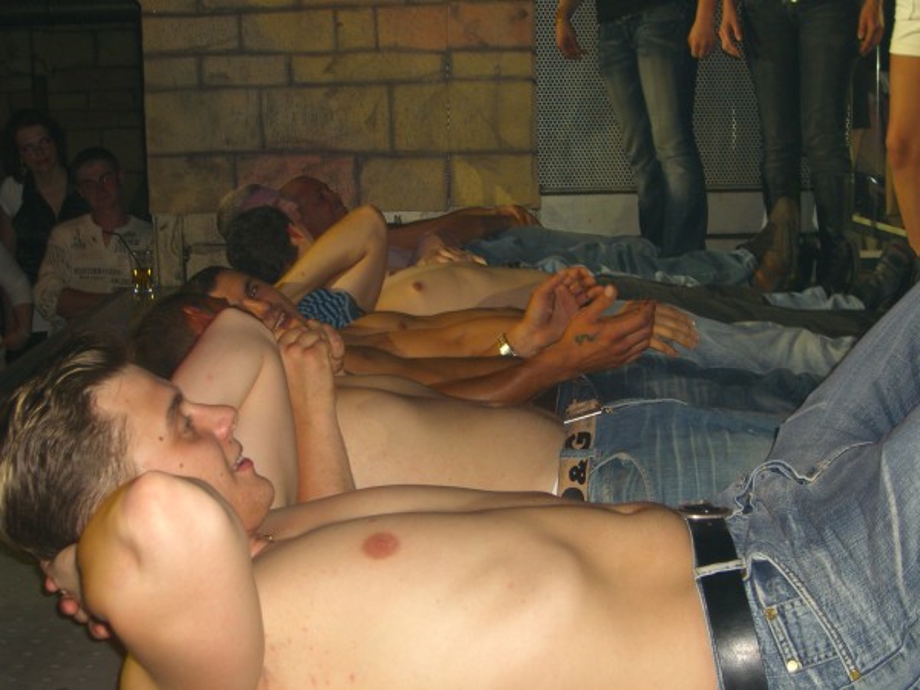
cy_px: 345
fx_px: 1515
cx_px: 460
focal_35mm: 57
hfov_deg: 33.8
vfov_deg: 25.7
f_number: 3.6
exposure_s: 1/60
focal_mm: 11.8
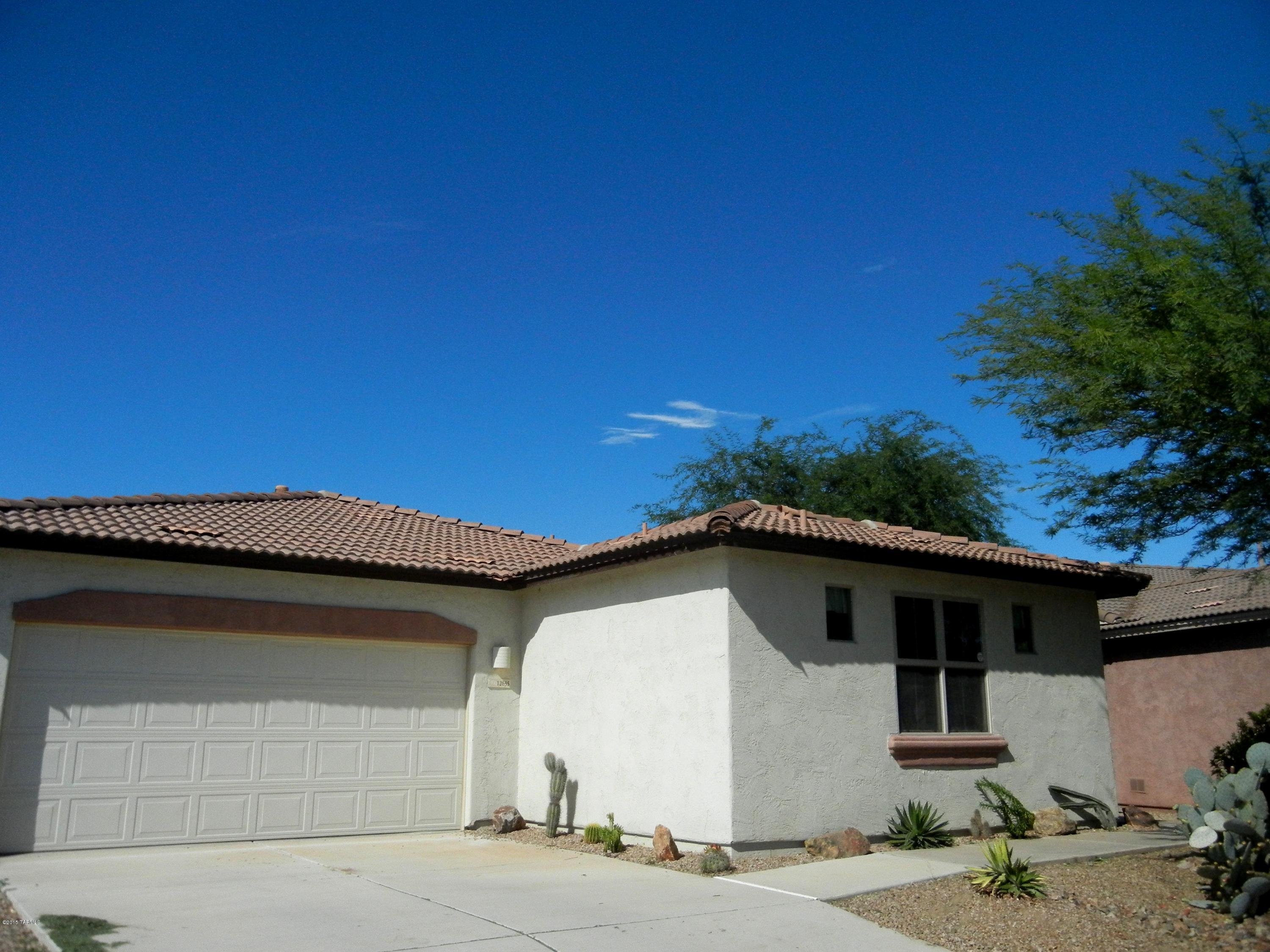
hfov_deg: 60.0
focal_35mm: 30
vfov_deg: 46.8
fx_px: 1101
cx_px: 635
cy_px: 476
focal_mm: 5.4
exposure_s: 1/1835
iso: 400
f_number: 7
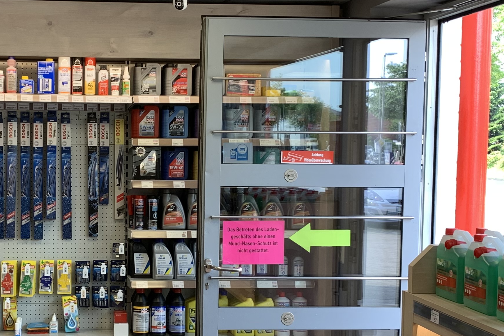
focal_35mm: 63
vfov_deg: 21.5
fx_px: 882
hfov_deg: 31.3
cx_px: 120
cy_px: 213
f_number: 1.8
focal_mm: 4.25
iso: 40
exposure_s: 1/100
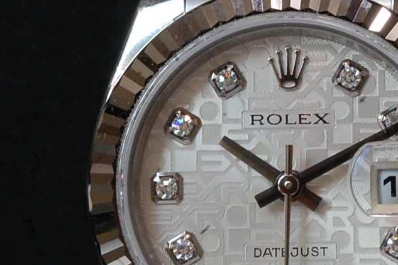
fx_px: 3546
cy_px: 163
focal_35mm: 321
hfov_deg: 6.4
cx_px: 289
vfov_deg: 4.3
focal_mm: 90
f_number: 22
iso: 800
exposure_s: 1/13
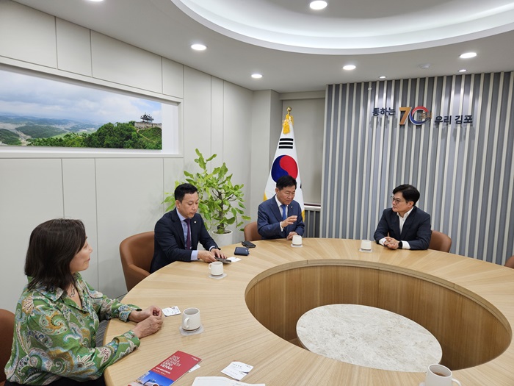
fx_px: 342
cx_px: 257
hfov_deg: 73.9
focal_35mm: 23
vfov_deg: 58.9
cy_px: 193
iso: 80
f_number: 1.8
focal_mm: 5.4
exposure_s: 1/120
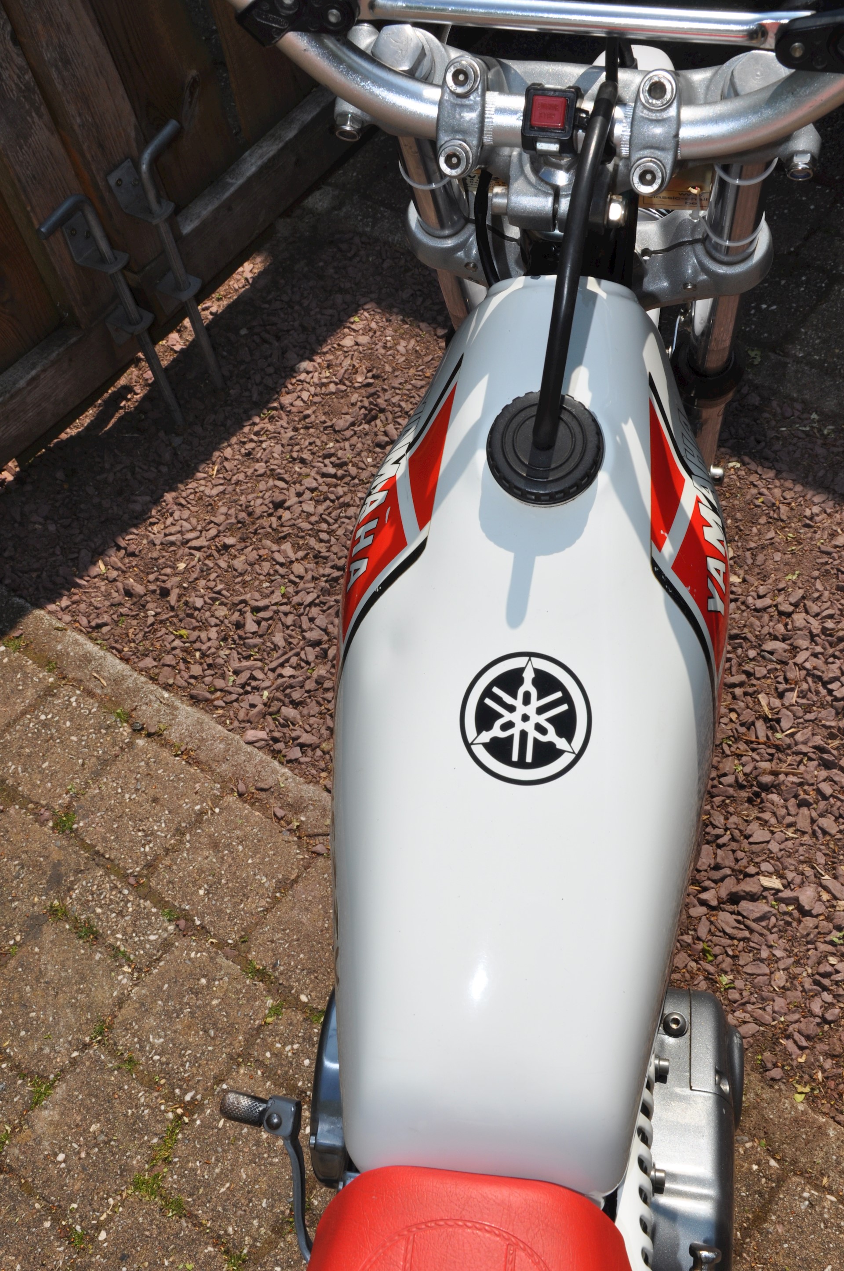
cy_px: 636
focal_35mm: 45
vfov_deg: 43.7
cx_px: 422
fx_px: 1587
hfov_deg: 29.8
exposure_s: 1/200
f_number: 16
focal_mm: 30
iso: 200
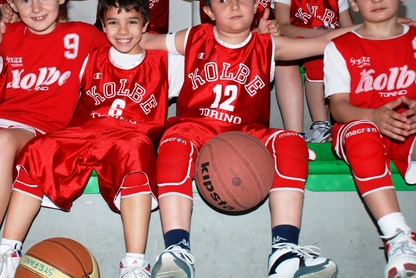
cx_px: 160
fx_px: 694
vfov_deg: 22.6
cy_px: 103
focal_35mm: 60
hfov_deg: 33.2
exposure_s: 1/80
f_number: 4
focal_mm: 26
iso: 500
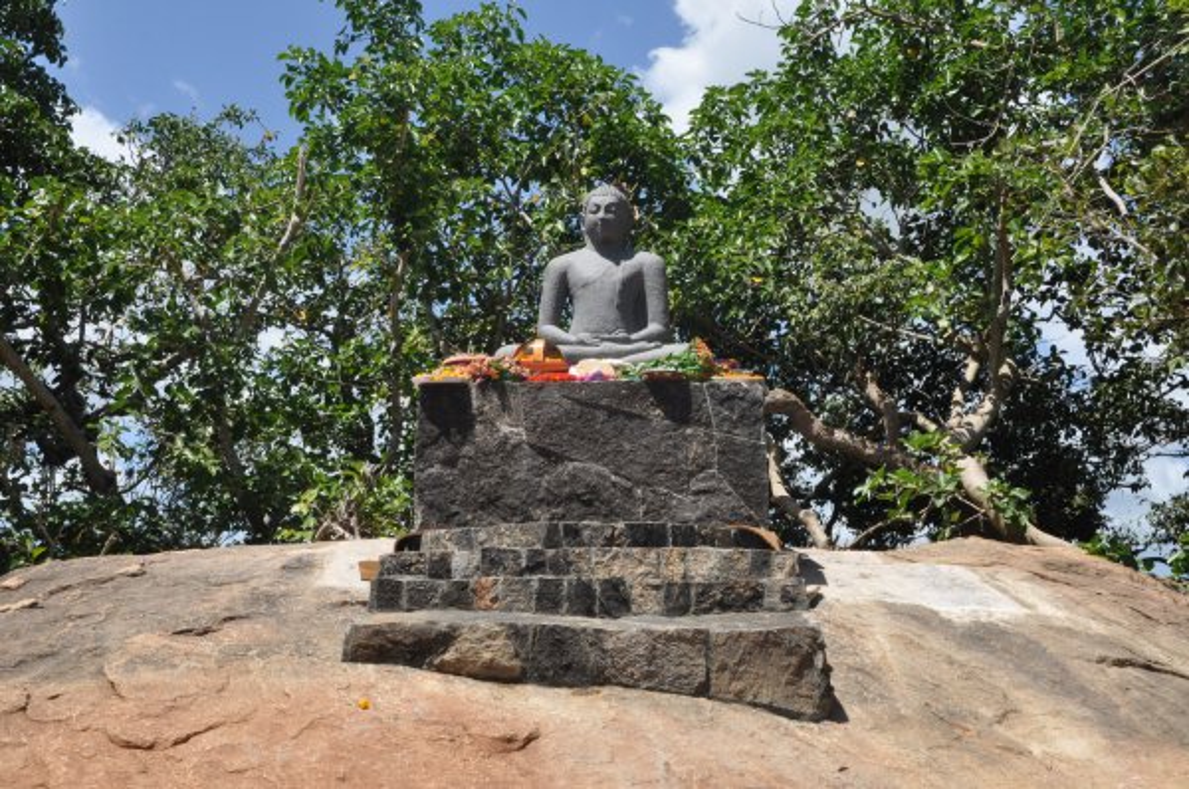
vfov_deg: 28.0
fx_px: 1583
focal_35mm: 48
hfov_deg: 41.2
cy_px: 394
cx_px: 594
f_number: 18
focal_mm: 32
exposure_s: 1/200
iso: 400
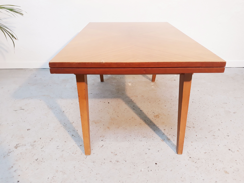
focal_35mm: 27
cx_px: 122
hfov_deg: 65.3
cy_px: 92
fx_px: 190
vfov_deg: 51.4
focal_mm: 3.71
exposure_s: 1/33
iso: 125
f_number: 1.7
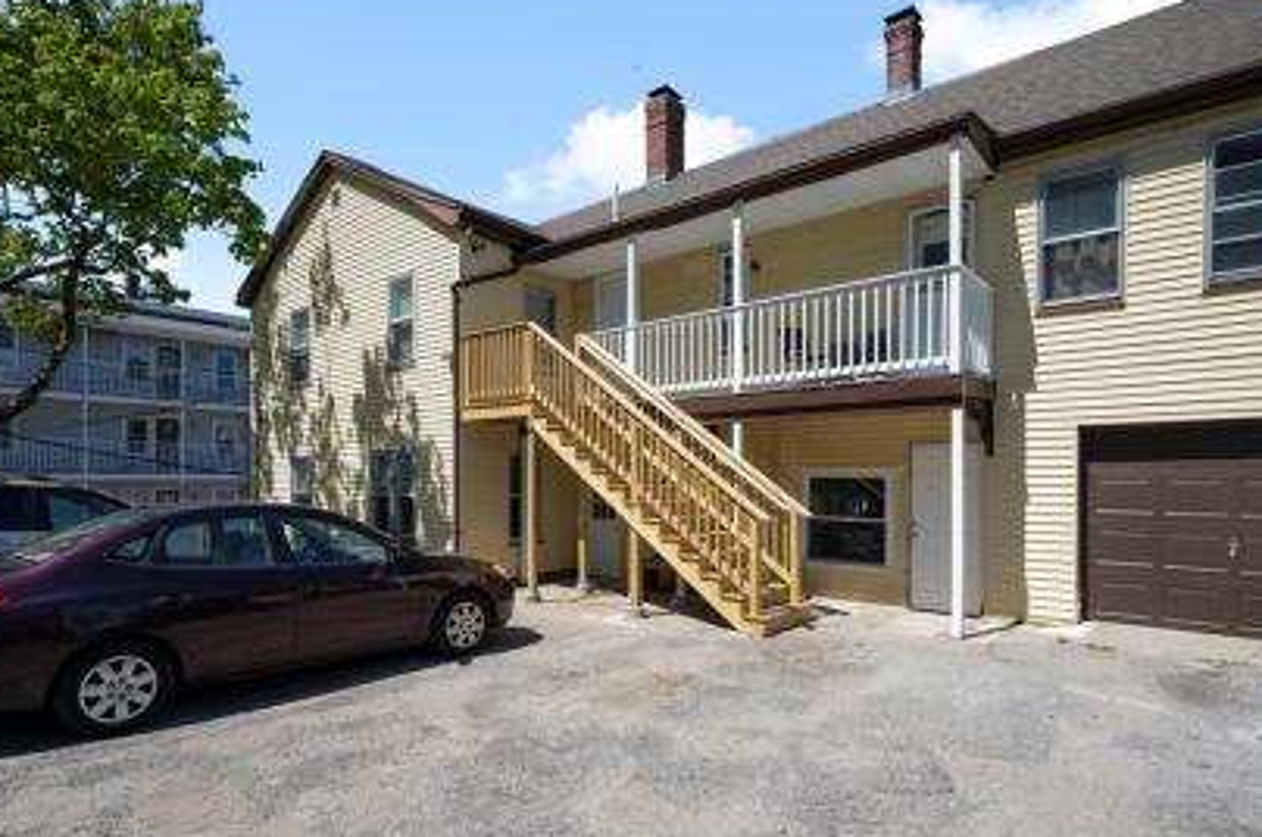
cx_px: 608
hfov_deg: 85.3
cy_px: 434
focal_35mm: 20
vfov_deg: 62.9
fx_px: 685
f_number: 7.1
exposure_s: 1/2500
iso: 640
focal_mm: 17.5
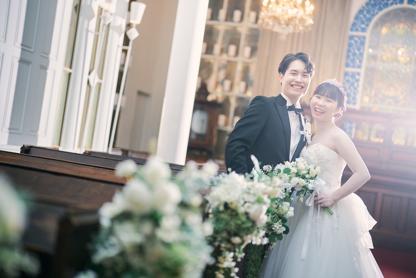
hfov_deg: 39.6
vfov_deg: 27.0
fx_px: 578
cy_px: 139
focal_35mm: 50
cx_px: 208
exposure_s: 1/250
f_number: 1.4
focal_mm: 50
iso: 80
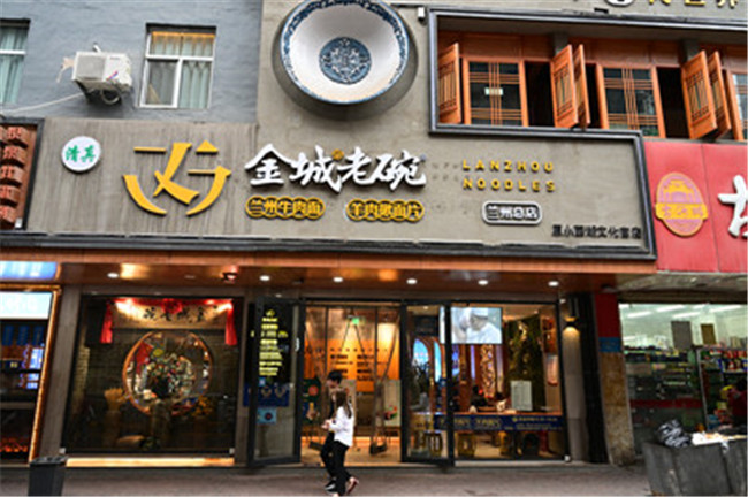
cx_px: 374
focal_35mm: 26
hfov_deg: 70.5
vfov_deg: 50.3
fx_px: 529
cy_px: 248
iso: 2000
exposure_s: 1/125
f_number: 5.6
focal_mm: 25.5
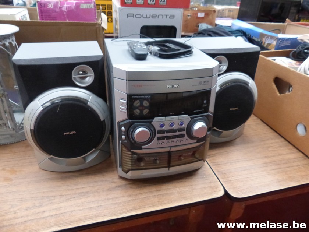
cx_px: 154
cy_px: 116
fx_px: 223
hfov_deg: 69.4
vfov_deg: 54.9
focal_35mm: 25
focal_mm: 4.5
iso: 800
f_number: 2.8
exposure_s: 1/40
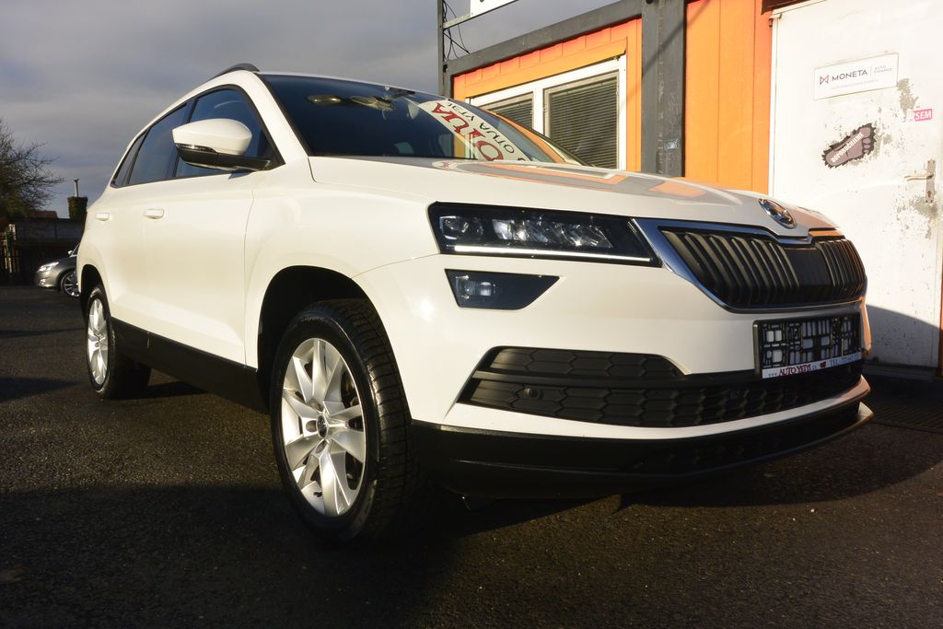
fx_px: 707
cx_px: 472
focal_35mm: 27
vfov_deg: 47.9
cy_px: 314
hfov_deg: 67.4
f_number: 11
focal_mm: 10
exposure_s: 1/250
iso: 160
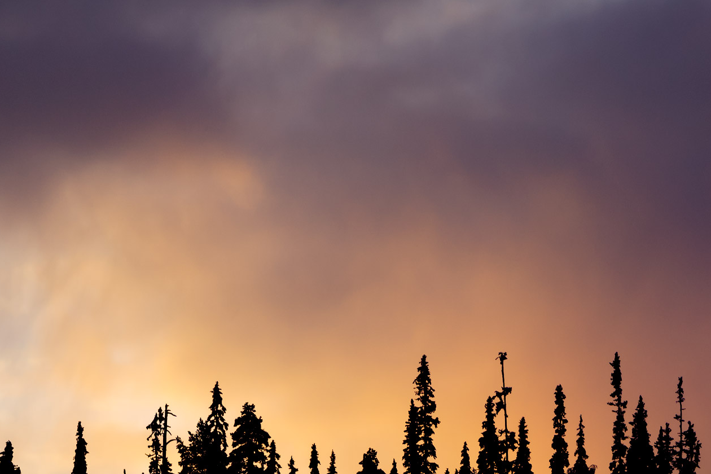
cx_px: 308
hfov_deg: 10.3
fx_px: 3950
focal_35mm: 200
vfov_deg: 6.9
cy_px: 244
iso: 100
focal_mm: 70
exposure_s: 1/160
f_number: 7.1
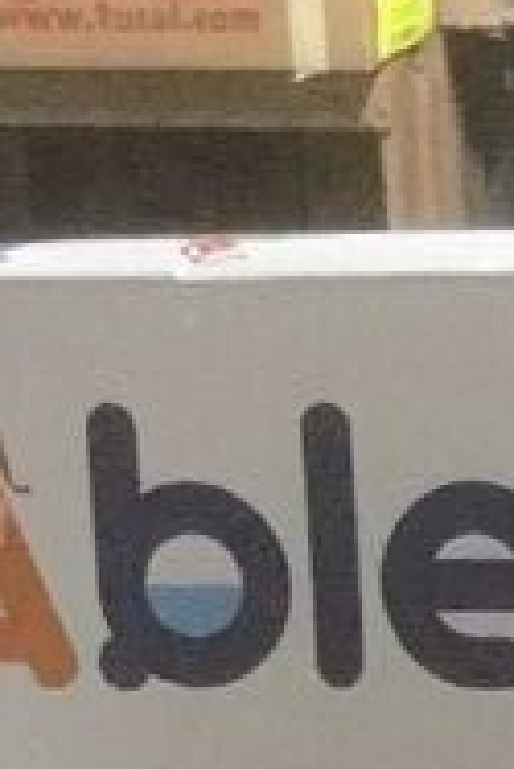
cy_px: 1801
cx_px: 913
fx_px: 3677
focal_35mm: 172
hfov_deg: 7.8
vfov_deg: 10.4
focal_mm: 3.3
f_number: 2.4
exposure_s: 1/17
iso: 400
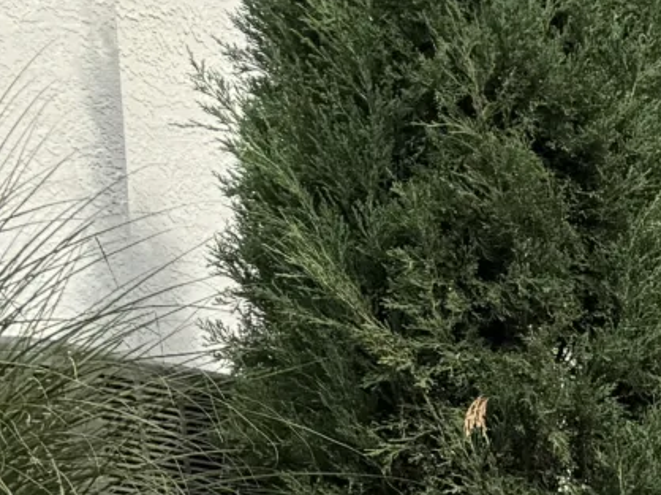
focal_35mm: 147
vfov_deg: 8.6
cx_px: 1942
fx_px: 2805
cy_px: 1425
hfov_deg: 10.2
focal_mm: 6.76
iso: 80
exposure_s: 1/2959
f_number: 1.78
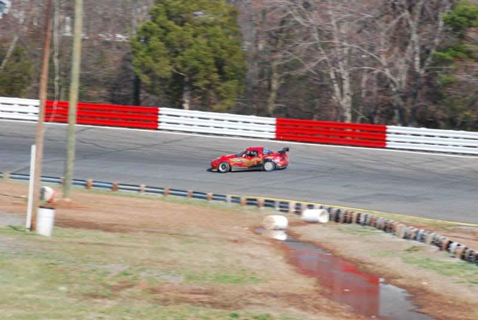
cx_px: 239
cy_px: 160
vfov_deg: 4.6
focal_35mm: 300
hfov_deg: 6.9
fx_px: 3987
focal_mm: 200
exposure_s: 1/125
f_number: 20
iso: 200
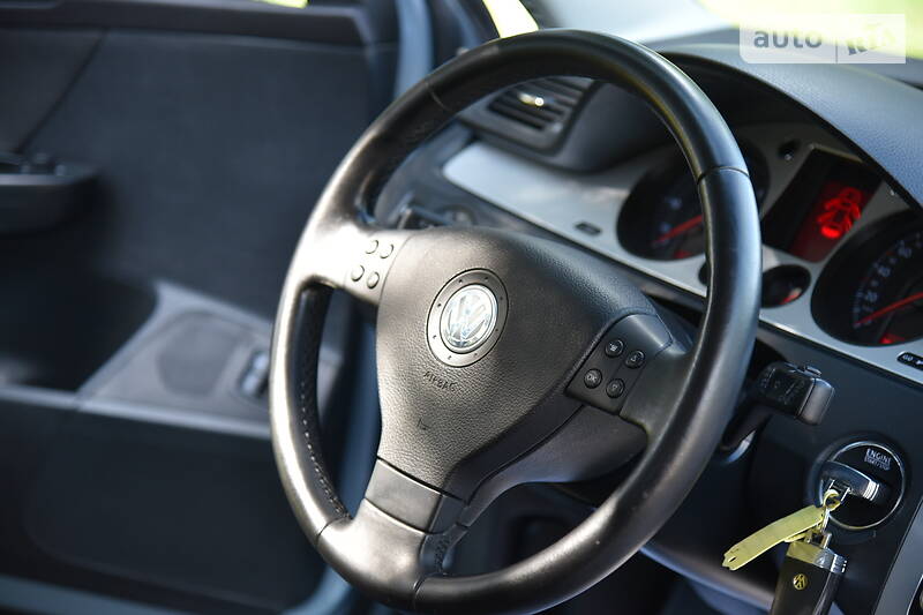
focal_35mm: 86
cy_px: 308
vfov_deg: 15.9
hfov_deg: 23.6
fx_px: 2204
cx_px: 462
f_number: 4
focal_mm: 86
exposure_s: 1/250
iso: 800
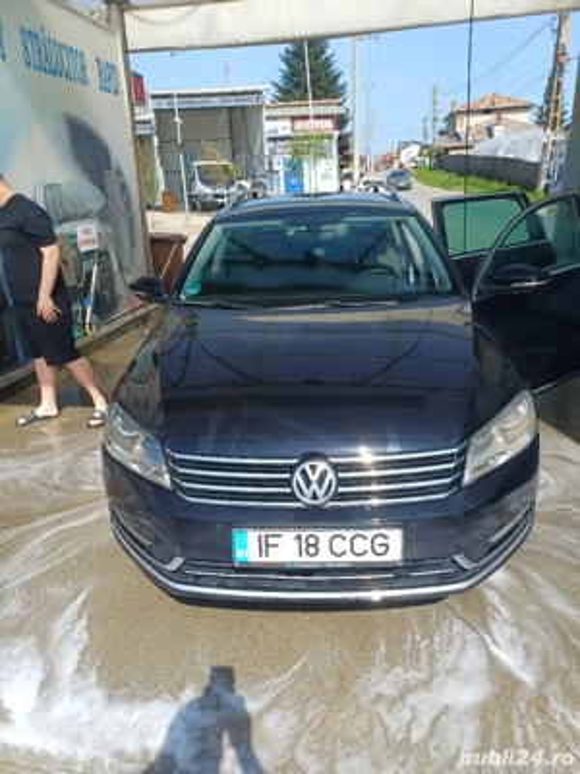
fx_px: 559
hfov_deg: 54.9
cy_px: 387
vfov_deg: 69.4
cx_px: 290
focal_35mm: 25
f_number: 1.8
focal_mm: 4.65
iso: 50
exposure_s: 1/909
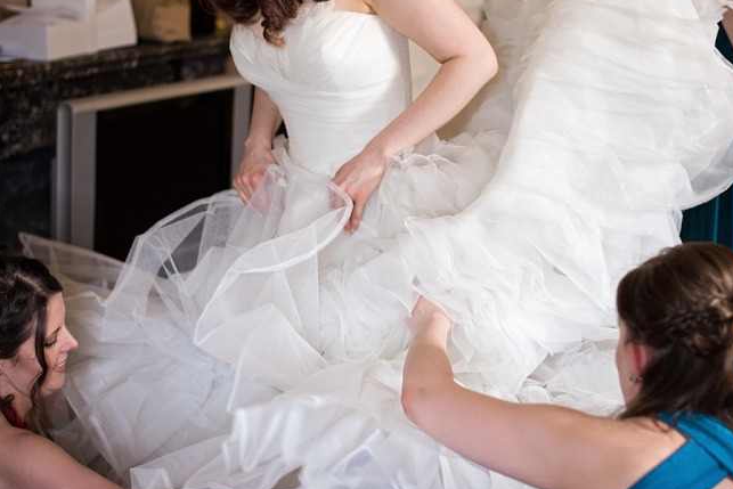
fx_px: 1466
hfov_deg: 28.0
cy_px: 179
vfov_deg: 18.9
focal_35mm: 72
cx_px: 416
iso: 1600
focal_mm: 50
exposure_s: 1/400
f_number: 2.2
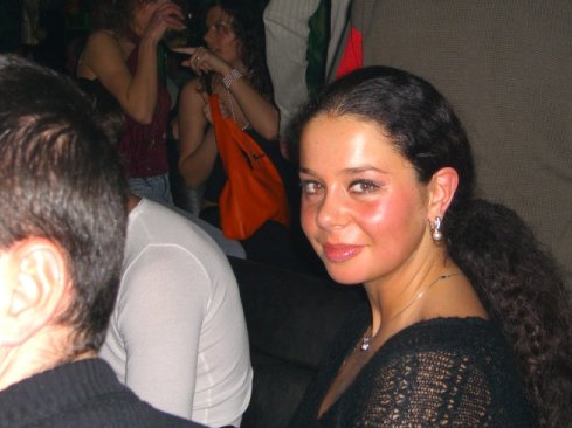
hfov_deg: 27.8
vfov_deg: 21.0
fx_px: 1156
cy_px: 216
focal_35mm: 70
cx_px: 331
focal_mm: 11.8
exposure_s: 1/60
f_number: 3.6
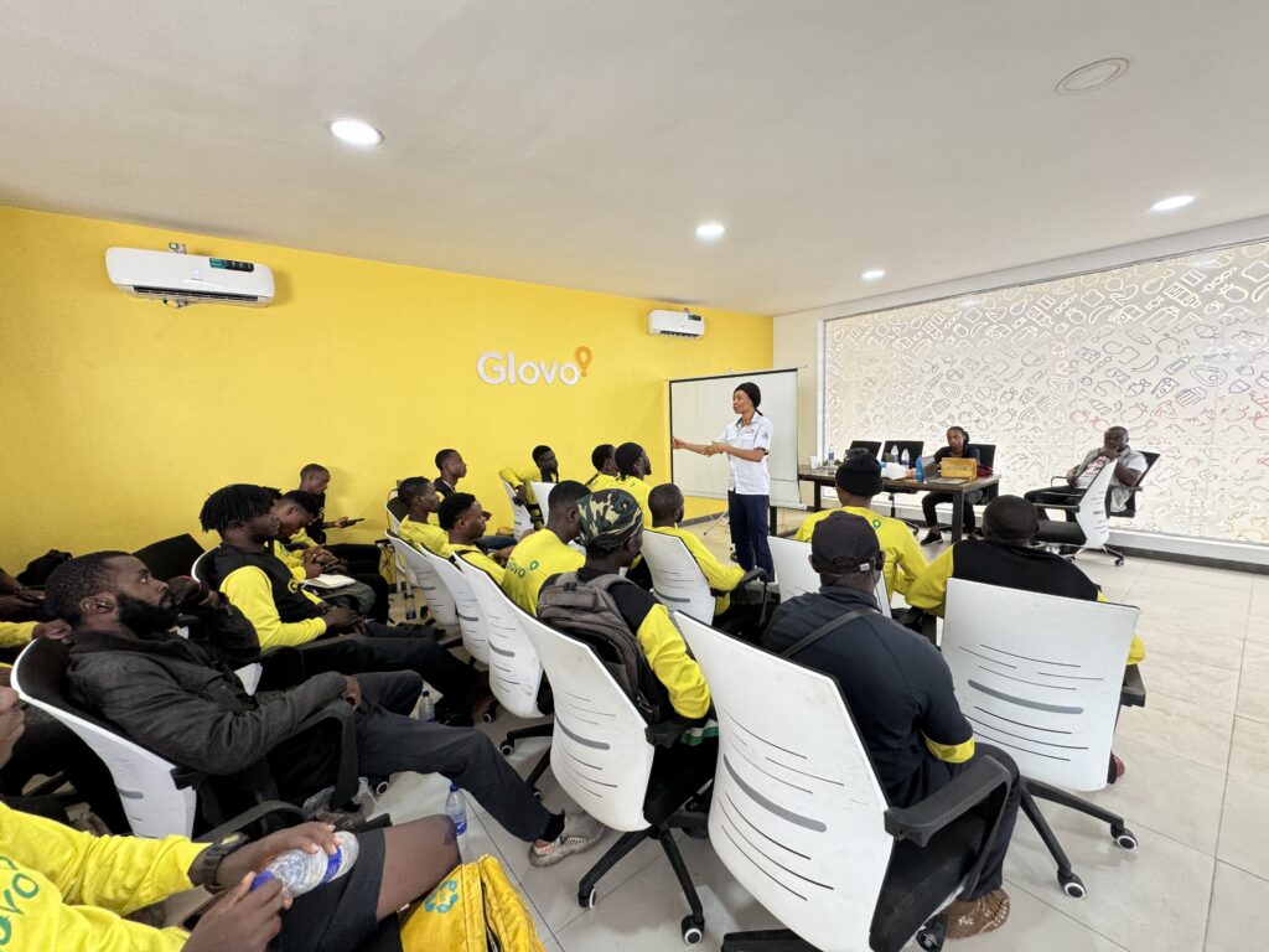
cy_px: 476
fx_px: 513
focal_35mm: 14
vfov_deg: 85.7
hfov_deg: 102.1
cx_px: 634
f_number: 2.2
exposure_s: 1/50
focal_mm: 2.22
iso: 200
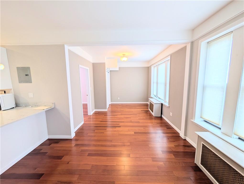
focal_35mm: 12
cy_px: 92
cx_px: 122
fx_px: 85
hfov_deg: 110.5
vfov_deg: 94.6
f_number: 1.7
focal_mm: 2.02
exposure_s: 1/120
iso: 65
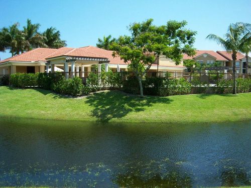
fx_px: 261
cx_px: 126
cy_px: 94
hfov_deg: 51.4
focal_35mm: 36
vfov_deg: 39.7
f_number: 4.8
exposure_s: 1/320
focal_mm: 7.5
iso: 80
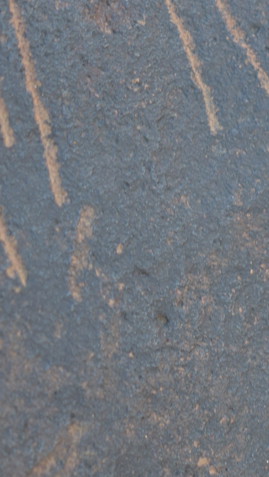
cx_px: 590
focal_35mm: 292
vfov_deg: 7.4
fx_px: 3699
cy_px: 58
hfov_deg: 4.1
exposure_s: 1/80
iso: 200
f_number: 5.6
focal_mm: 55
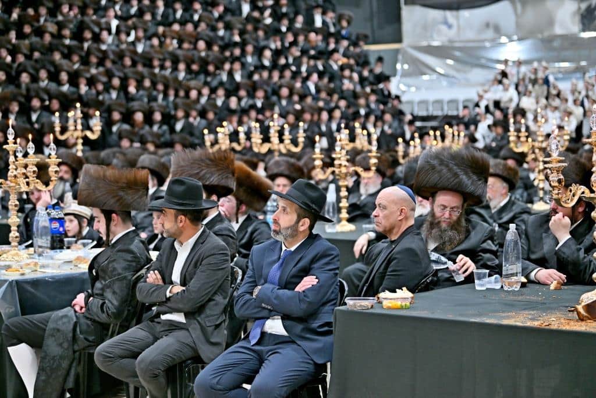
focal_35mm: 75
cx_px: 298
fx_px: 1242
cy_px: 199
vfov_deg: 18.2
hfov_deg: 27.0
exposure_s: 1/125
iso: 400
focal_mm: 75
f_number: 2.8
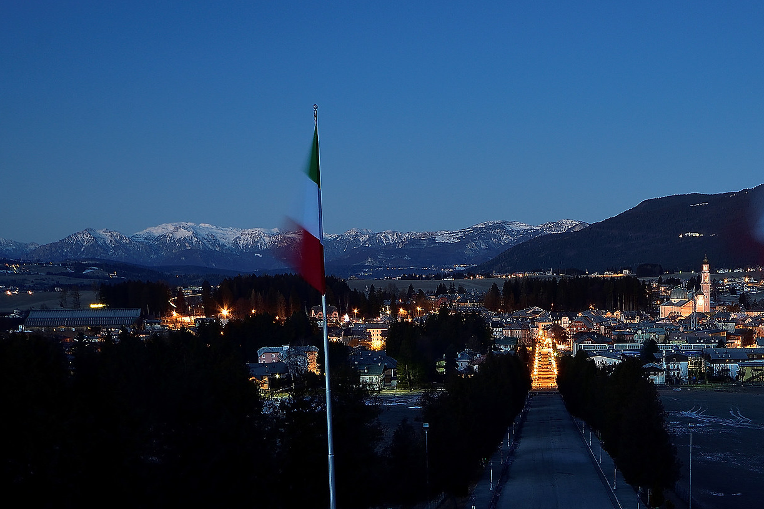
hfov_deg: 36.5
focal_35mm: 53
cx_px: 587
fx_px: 1125
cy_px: 443
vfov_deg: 24.9
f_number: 9
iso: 100
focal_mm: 18
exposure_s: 30
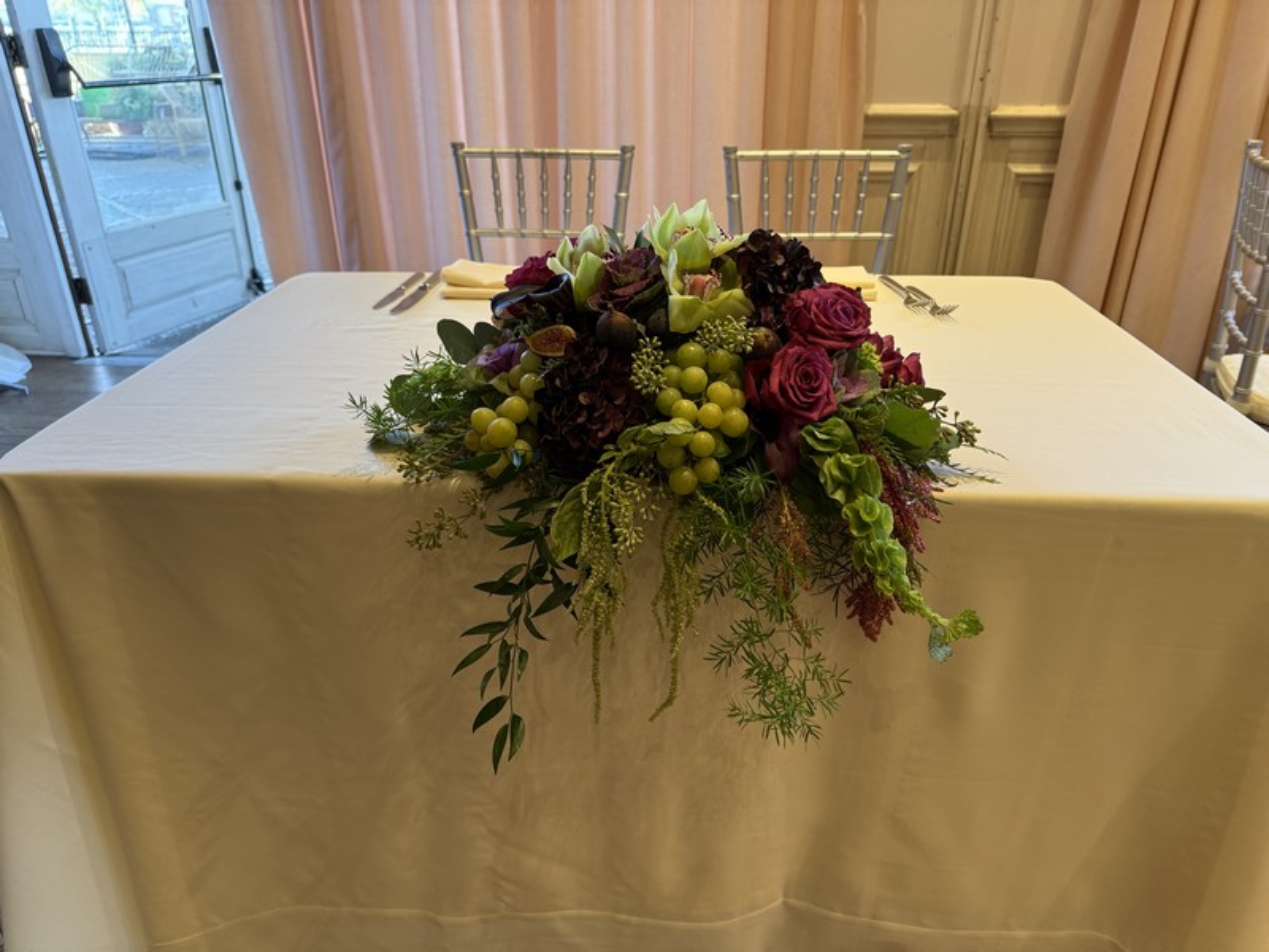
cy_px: 476
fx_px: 880
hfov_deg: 71.6
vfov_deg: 56.8
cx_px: 634
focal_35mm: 24
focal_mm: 6.76
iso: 160
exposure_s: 1/60
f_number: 1.78
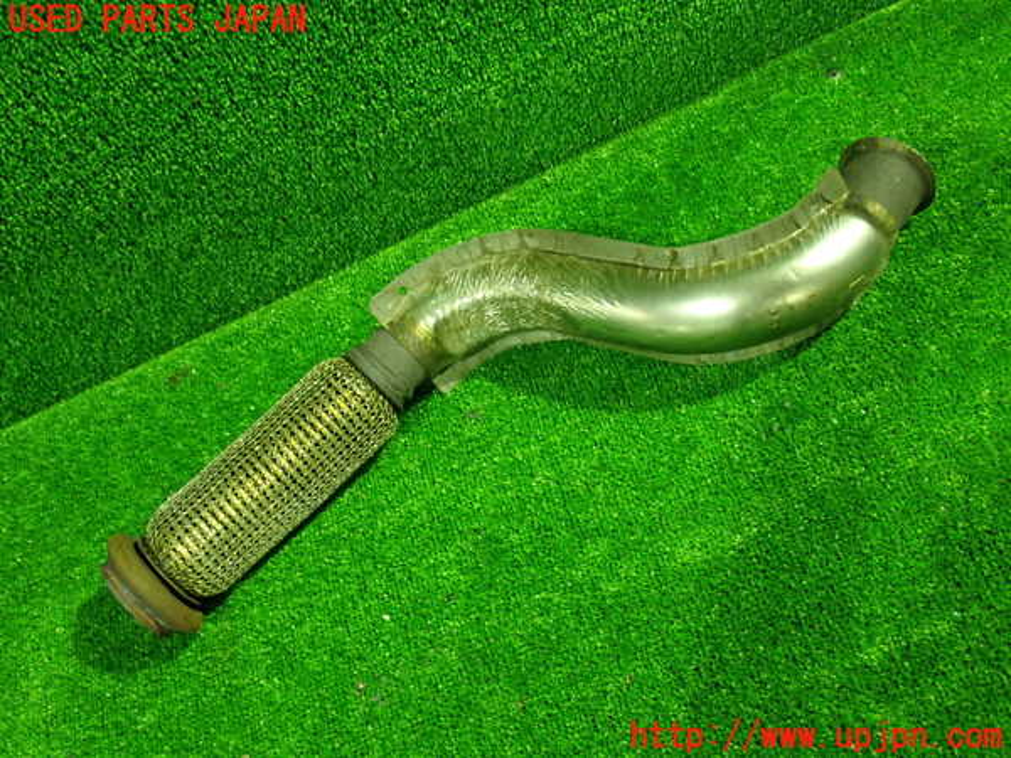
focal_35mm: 38
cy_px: 379
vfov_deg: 37.7
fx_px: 1110
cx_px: 506
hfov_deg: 49.0
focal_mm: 6.83
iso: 800
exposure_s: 1/20
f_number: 2.7
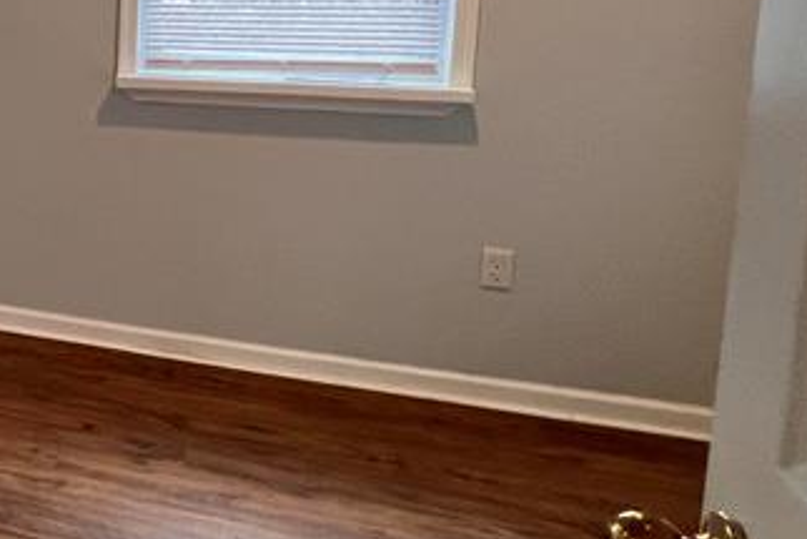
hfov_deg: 31.6
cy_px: 80
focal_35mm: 43
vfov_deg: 30.2
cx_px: -303
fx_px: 964
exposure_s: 1/120
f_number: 1.8
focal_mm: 1.57
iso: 250
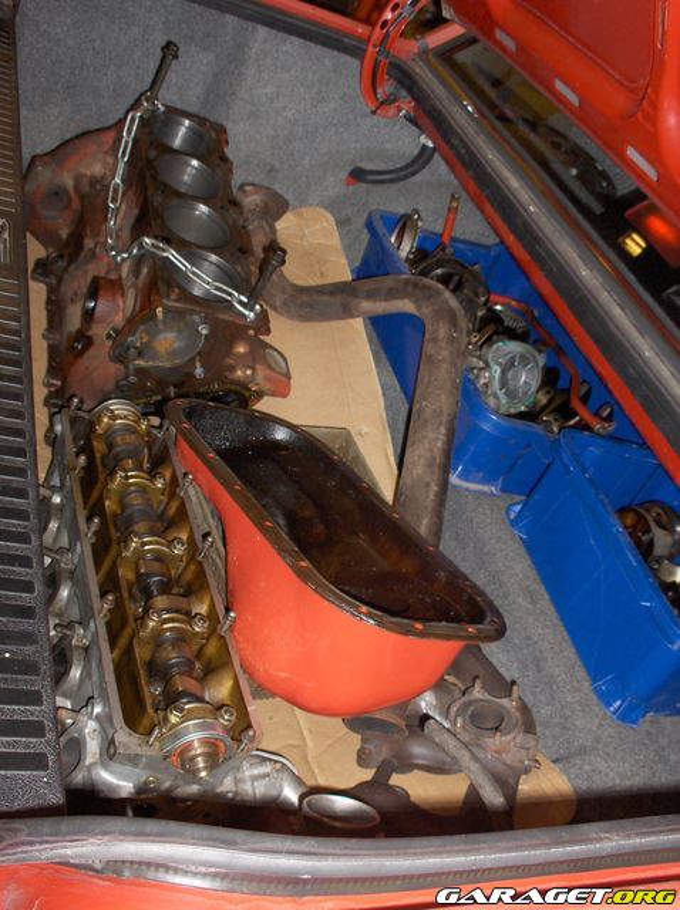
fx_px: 735
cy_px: 455
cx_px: 340
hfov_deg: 49.6
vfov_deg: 63.5
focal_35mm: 28
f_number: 2.8
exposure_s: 1/60
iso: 53
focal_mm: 5.8
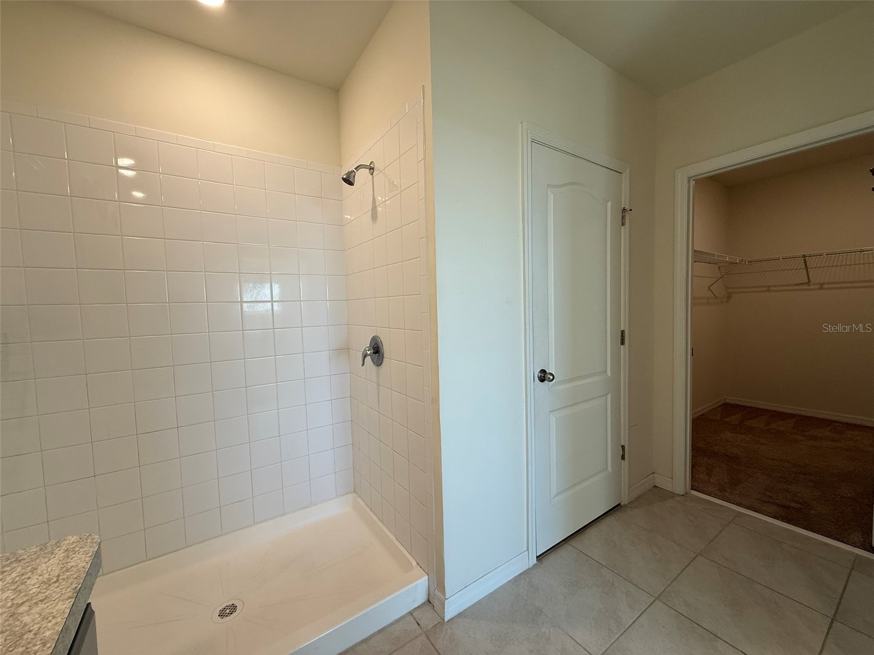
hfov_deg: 102.1
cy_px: 328
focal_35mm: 14
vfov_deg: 85.7
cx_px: 437
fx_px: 353
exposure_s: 1/120
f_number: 2.2
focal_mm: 2.22
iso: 100
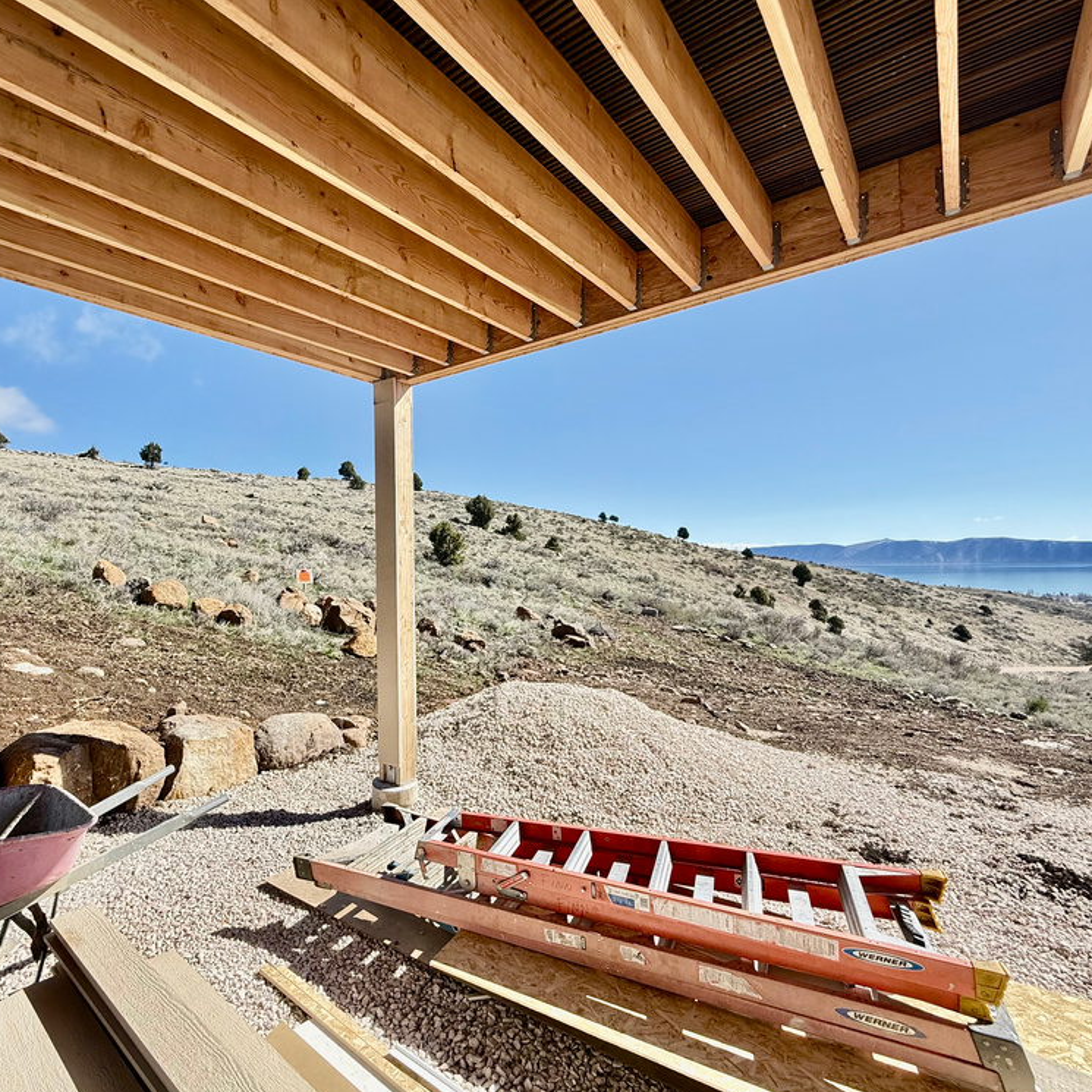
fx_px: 607
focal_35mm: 17
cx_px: 446
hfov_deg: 83.1
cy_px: 550
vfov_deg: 84.0
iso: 64
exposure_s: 1/841
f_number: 2.2
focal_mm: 2.22
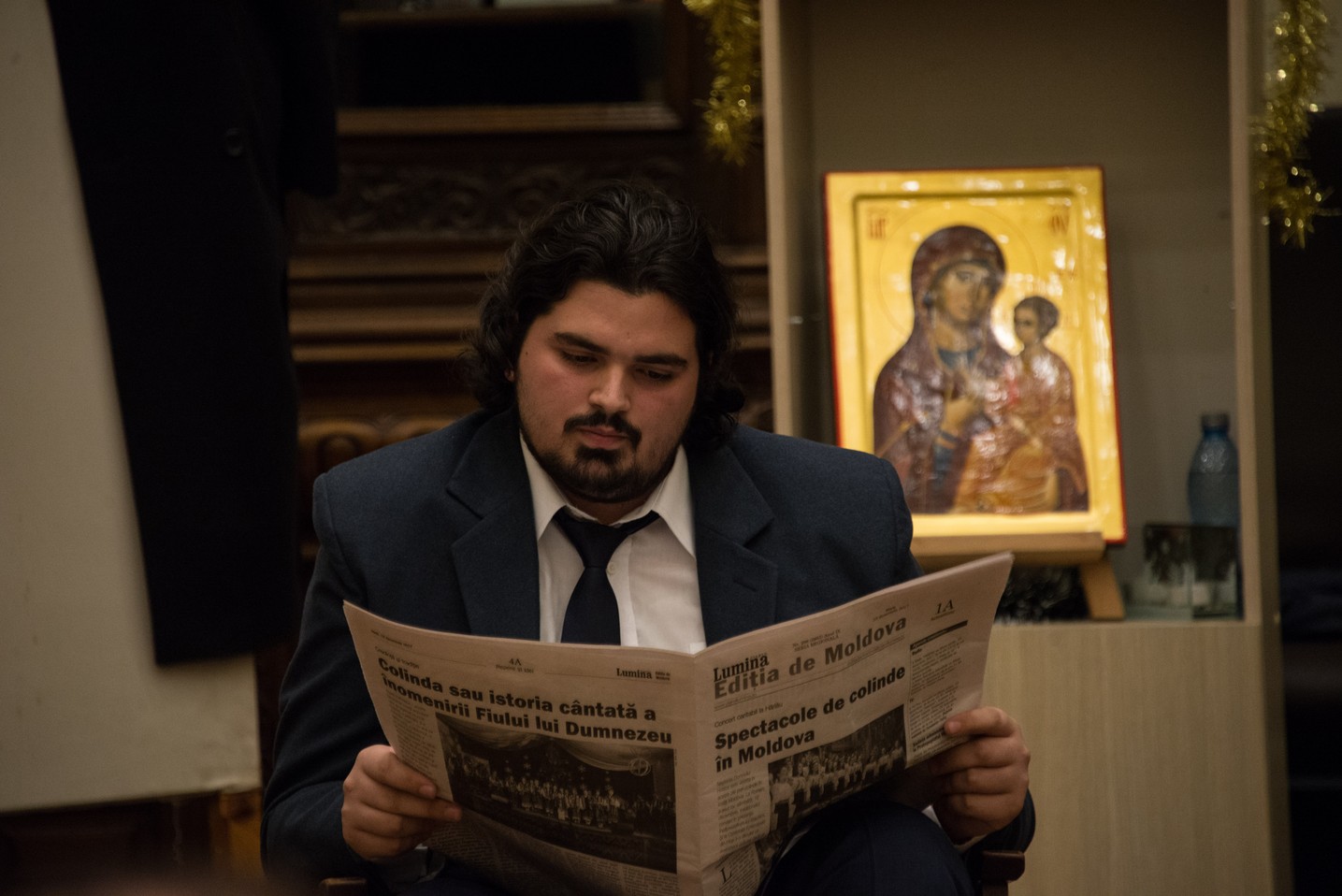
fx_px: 11187
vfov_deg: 4.6
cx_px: 671
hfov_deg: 6.9
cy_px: 448
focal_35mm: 300
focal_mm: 300
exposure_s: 1/80
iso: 3200
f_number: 5.6
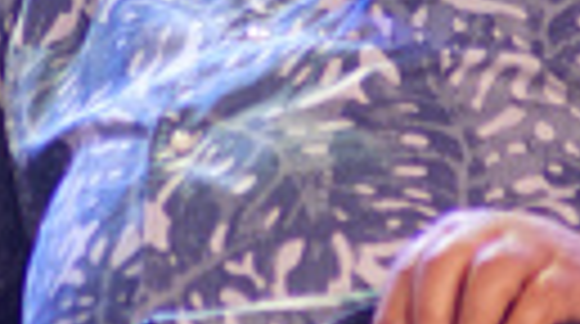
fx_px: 22274
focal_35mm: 1451
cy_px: -176
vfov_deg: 0.8
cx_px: 342
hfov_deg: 1.5
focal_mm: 200
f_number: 4.5
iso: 800
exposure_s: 1/125
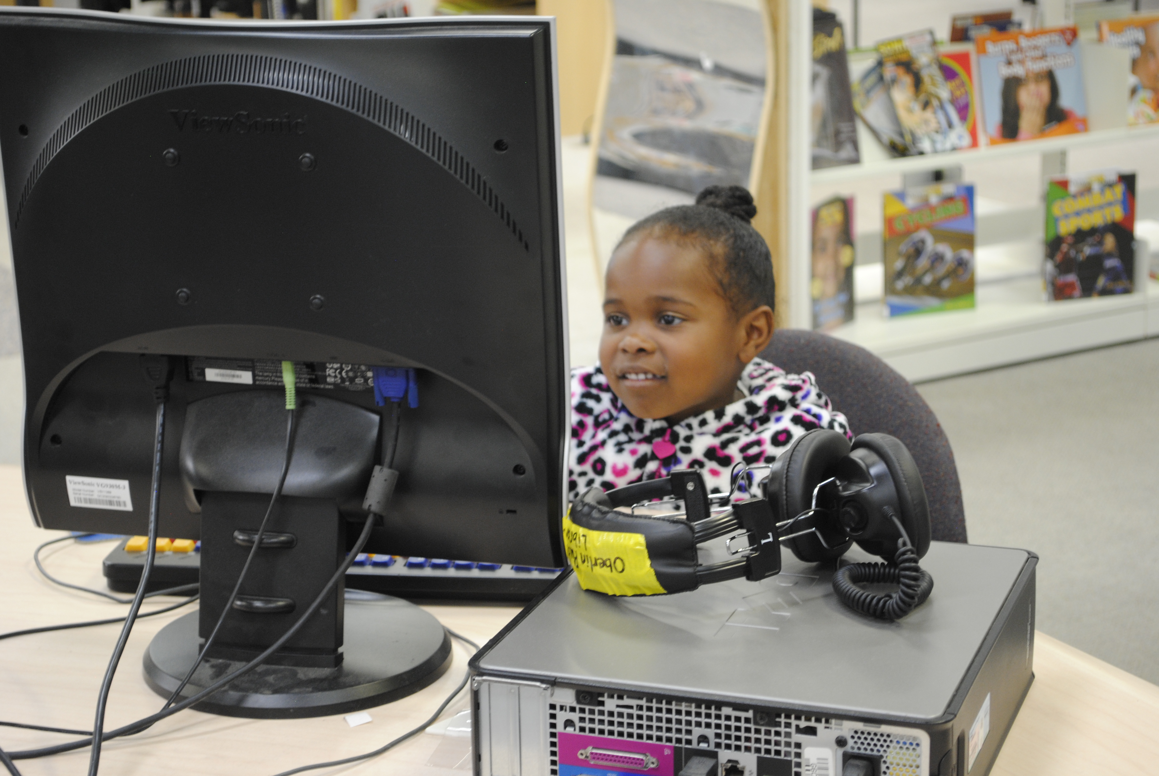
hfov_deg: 24.6
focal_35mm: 82
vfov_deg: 16.6
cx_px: 580
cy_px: 388
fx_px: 2659
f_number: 5.6
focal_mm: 55
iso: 400
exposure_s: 1/6
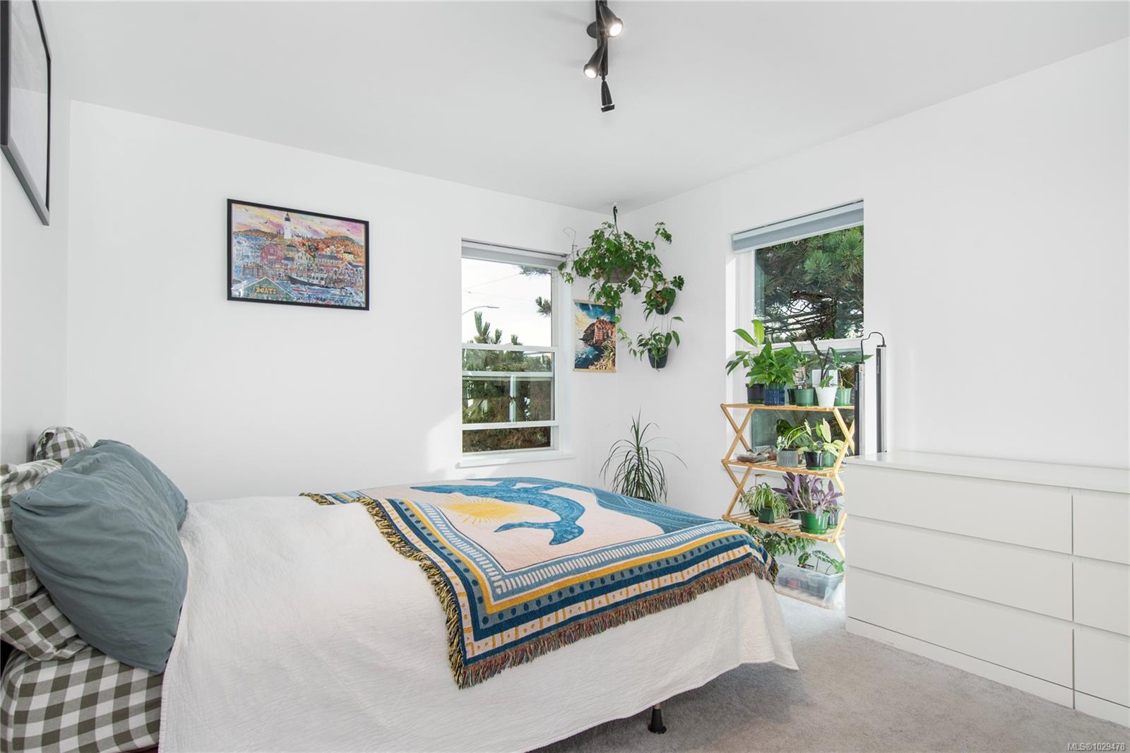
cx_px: 565
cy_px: 376
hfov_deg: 90.0
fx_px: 565
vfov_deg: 67.4
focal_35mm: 18
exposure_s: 1/25
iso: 320
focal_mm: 12
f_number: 8
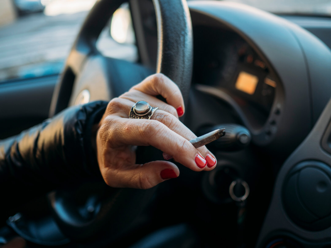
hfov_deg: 54.0
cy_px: 124
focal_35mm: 34
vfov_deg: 41.8
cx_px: 166
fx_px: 325
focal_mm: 17
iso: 200
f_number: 1.8
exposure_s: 1/250
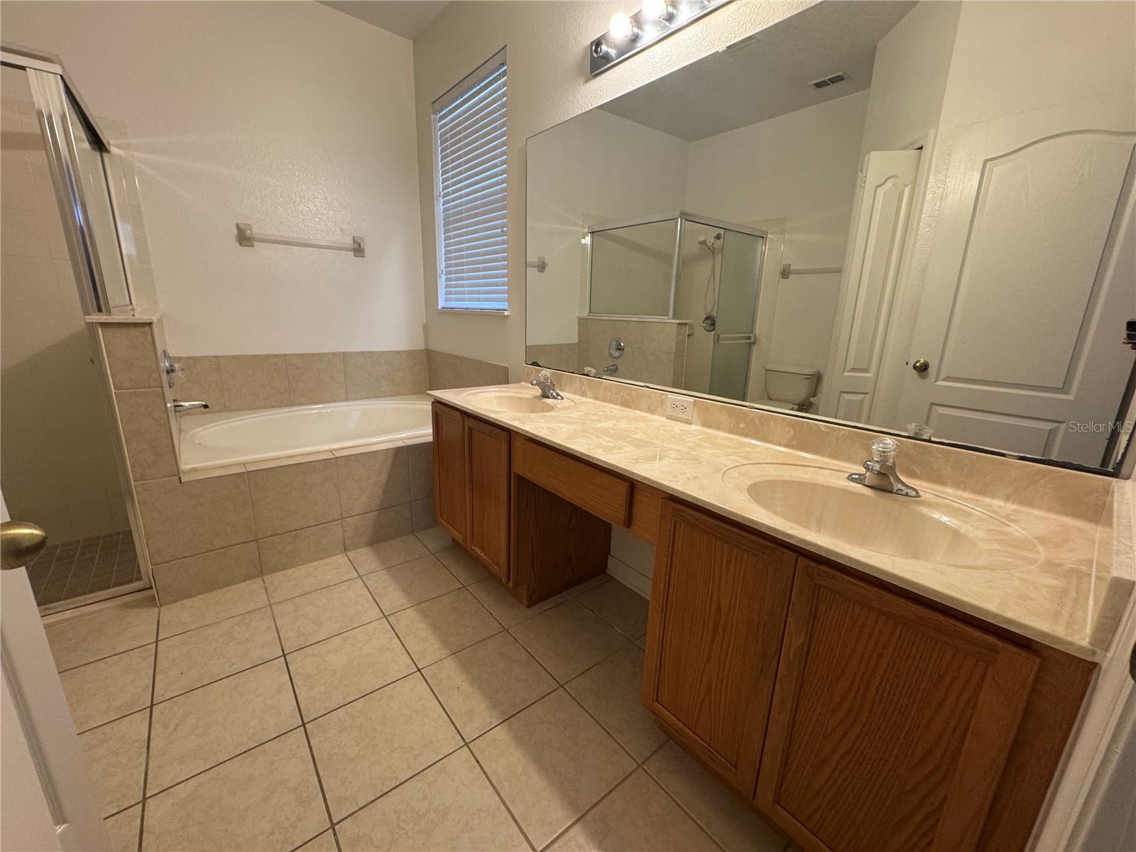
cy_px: 426
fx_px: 459
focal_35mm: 14
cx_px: 568
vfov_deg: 85.7
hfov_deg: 102.1
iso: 160
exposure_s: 1/60
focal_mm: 2.22
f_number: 2.2
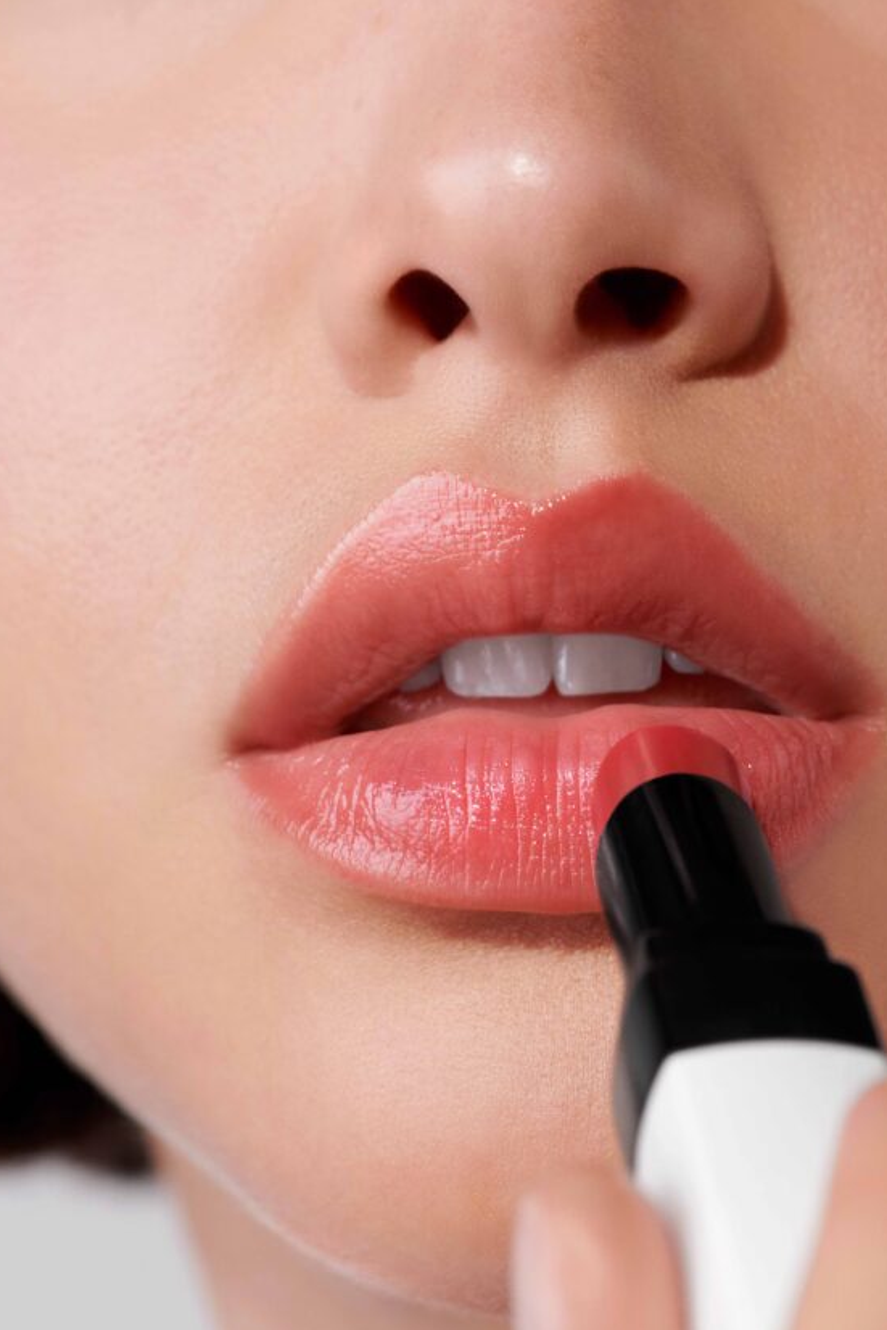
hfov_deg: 10.5
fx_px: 4839
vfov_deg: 15.6
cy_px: 556
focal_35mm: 131
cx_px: 484
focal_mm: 105
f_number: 11
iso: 400
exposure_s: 1/200
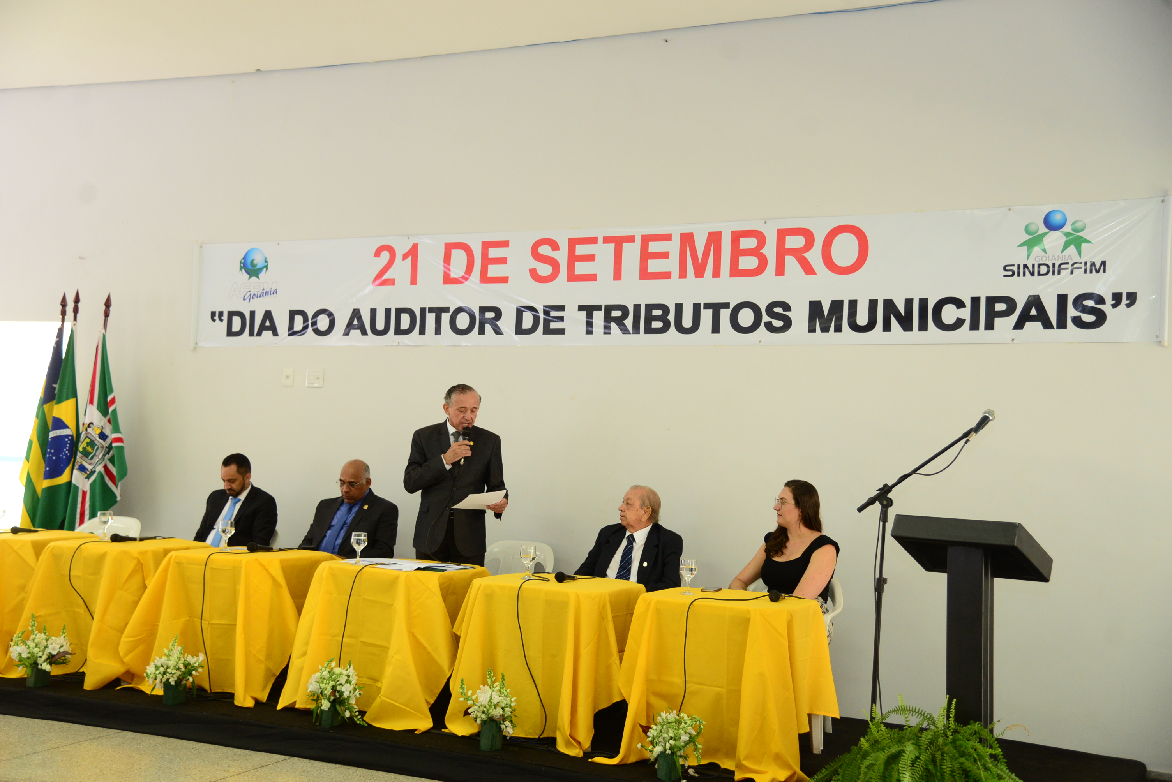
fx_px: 1433
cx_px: 586
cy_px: 391
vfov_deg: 30.5
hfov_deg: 44.5
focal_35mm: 44
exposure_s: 1/125
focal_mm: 44
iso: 1600
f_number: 4
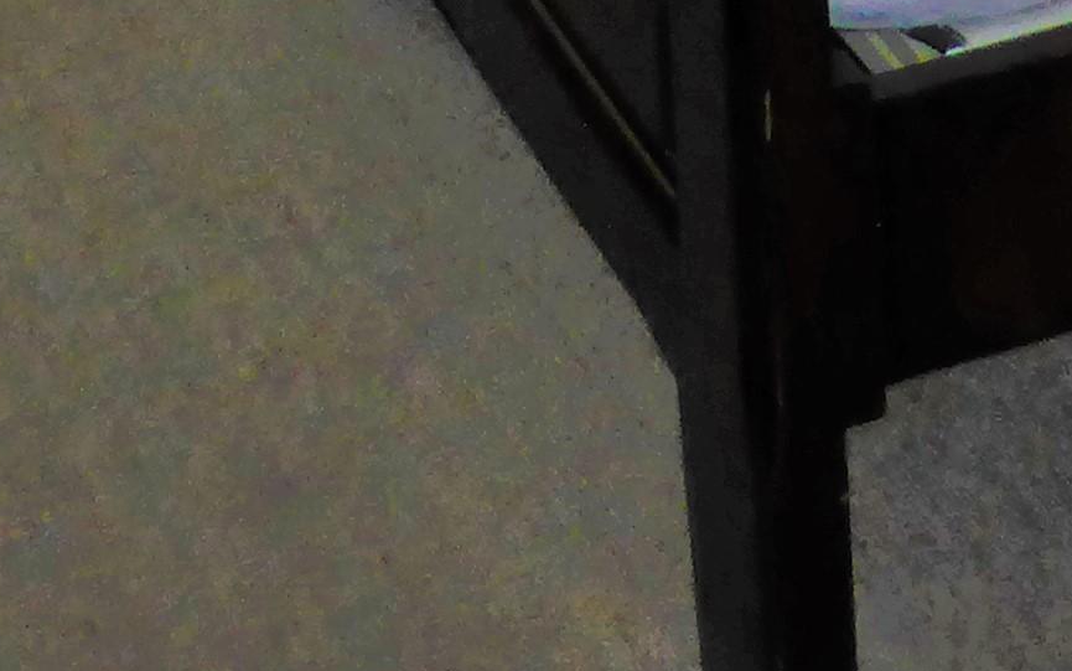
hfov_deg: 14.5
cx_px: 734
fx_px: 4208
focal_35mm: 144
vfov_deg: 7.7
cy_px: -1454
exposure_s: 1/60
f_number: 3.3
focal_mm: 4.3
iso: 100
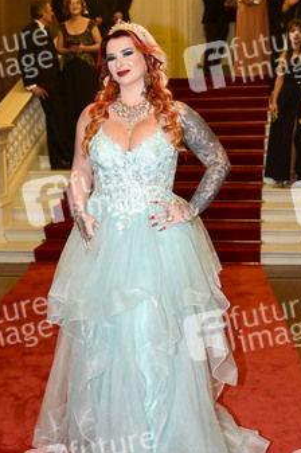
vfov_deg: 38.8
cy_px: 262
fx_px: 641
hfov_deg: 26.4
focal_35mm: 51
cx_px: 130
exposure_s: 1/200
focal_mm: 43
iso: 4000
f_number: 4.5
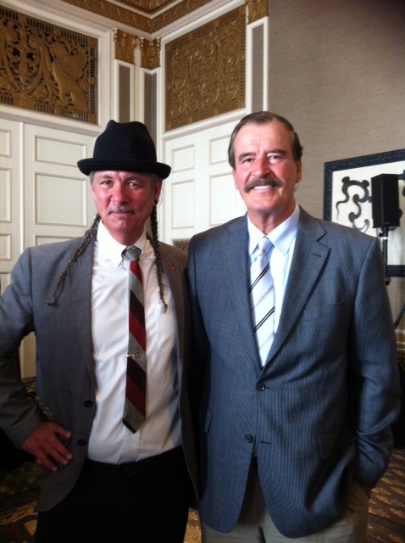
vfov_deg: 52.7
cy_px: 272
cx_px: 202
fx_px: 547
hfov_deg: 40.6
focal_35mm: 35
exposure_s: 1/15
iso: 200
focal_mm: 3.85
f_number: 2.8
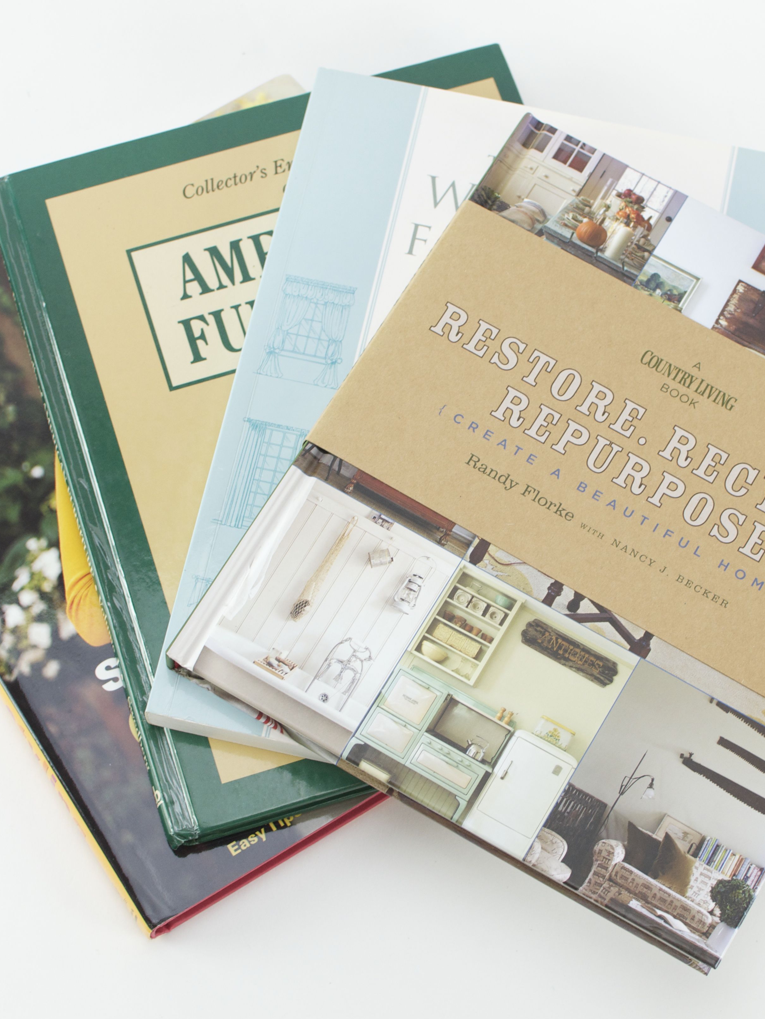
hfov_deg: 19.2
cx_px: 404
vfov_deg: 25.4
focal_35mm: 77
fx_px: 2261
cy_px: 507
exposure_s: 1/125
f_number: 4
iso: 500
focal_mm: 35
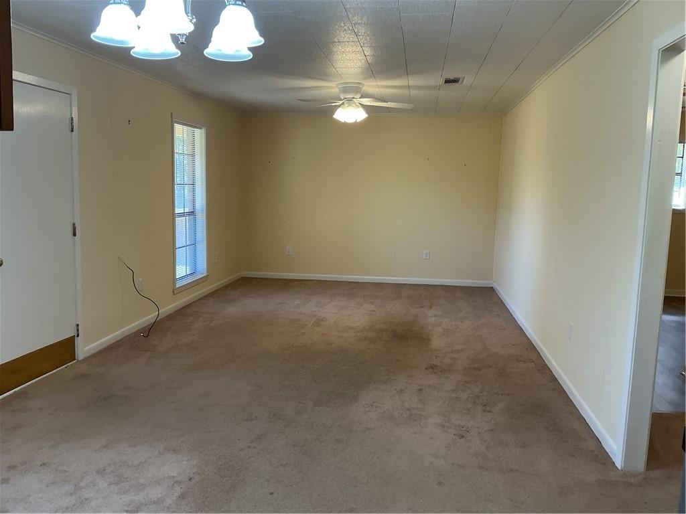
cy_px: 257
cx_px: 343
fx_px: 575
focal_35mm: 29
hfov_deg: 61.7
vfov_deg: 48.2
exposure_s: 1/60
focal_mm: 3
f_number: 1.8
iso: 64
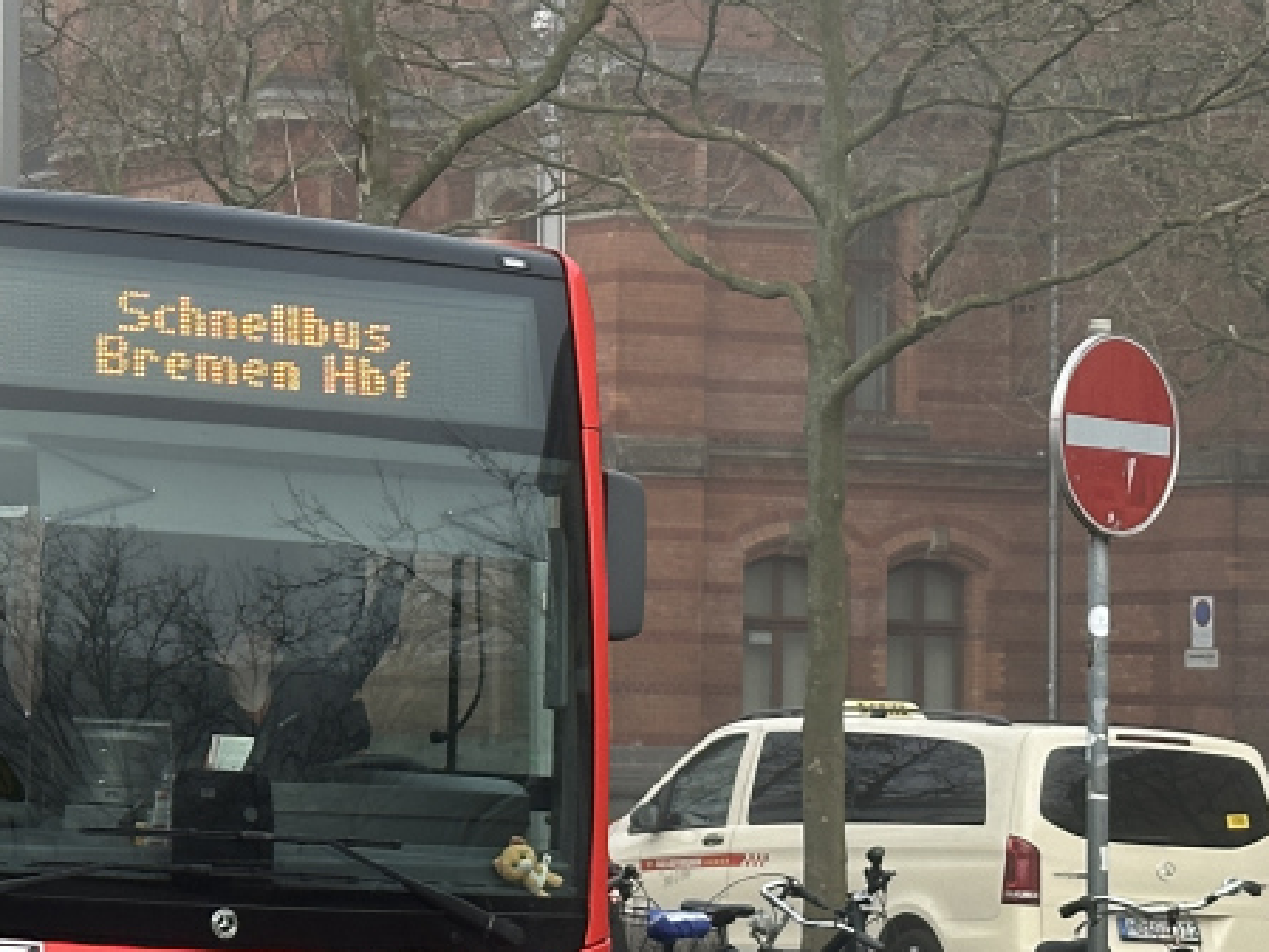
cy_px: 448
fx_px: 5097
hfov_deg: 13.8
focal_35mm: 139
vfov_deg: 10.7
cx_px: -229
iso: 64
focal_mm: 6.86
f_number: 1.78
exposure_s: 1/1272
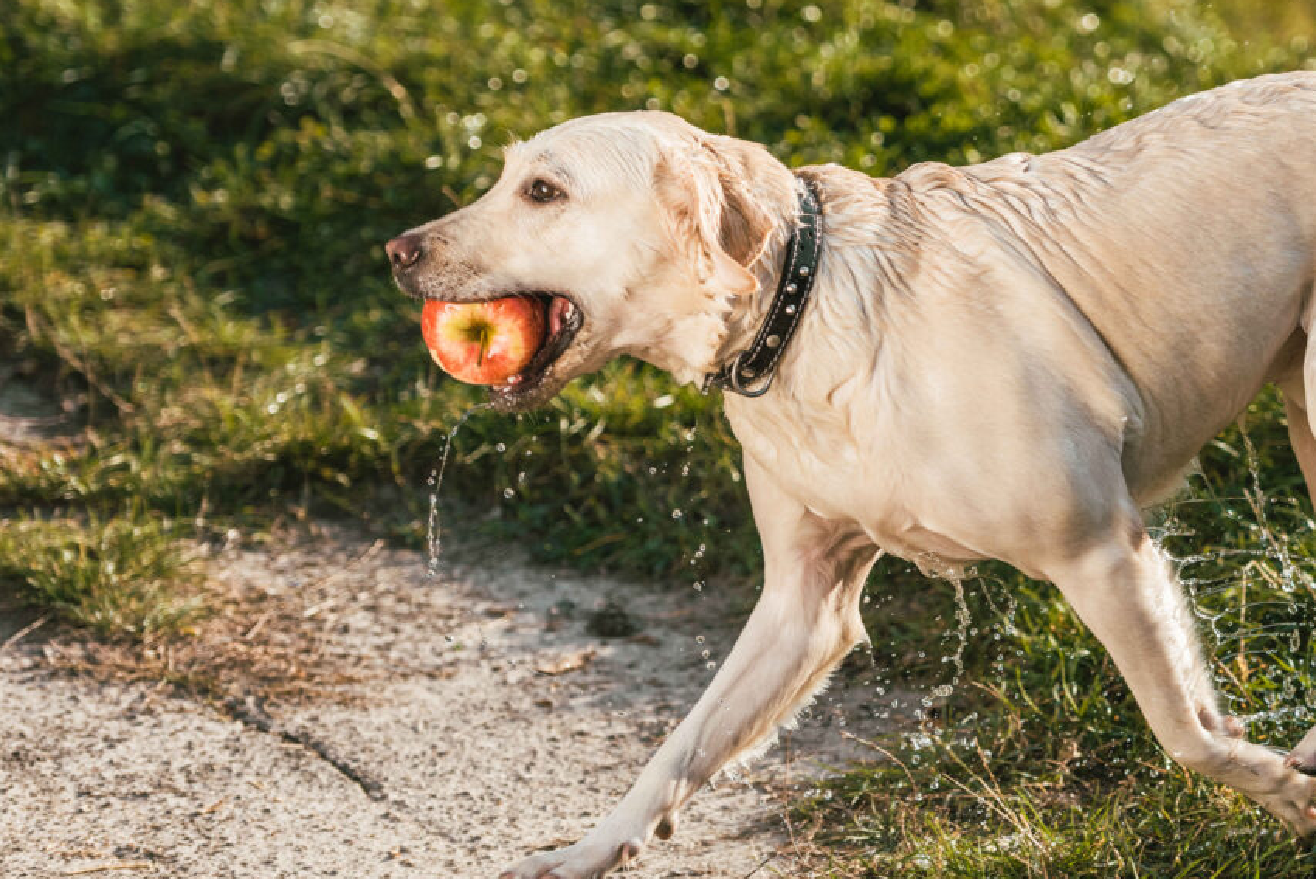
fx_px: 7278
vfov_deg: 6.9
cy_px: 326
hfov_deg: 10.3
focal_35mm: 199
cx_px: 1090
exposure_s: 1/2000
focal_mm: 110
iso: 200
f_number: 3.2
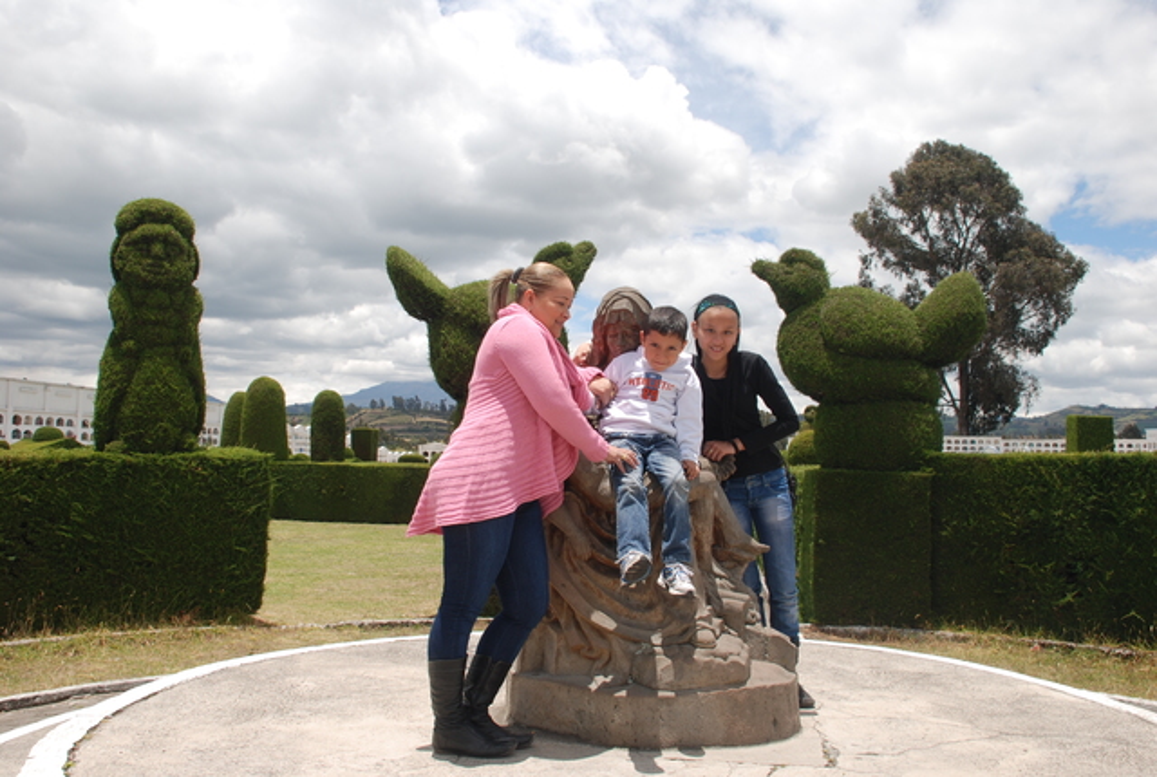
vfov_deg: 40.2
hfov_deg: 57.1
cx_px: 578
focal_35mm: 33
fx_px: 1063
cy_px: 388
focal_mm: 22
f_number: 7.1
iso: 100
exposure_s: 1/200
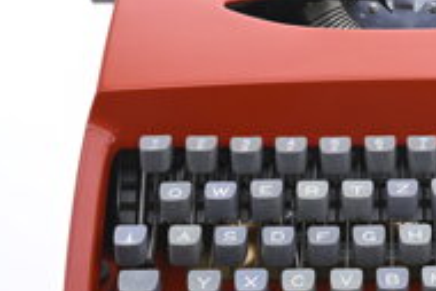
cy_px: 111
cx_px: 404
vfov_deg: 15.5
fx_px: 1067
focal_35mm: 88
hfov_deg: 22.5
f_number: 9
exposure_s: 1/80
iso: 400
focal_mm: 38
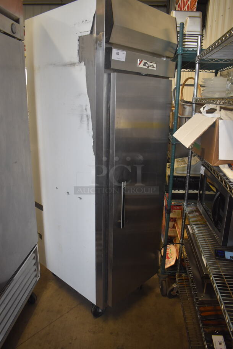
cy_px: 174
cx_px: 116
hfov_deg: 48.0
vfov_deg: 67.3
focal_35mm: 27
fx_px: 262
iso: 800
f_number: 3.5
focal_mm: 18
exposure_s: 1/125
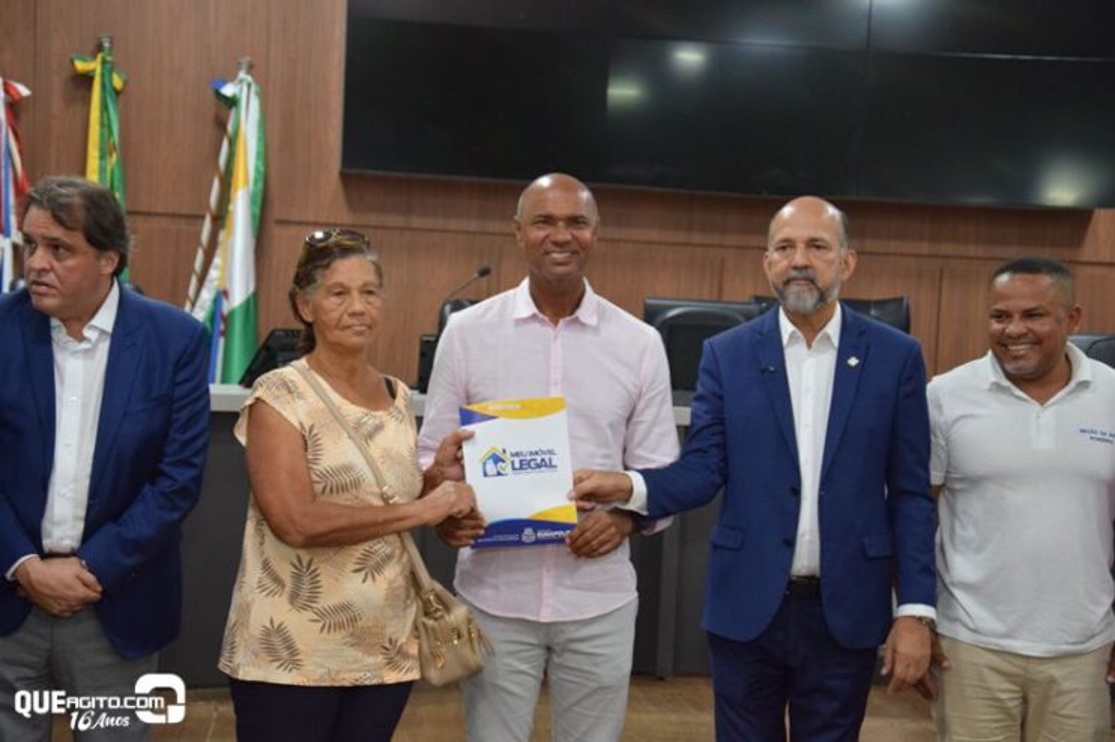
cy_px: 371
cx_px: 558
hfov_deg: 28.1
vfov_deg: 18.9
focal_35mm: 72
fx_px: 2229
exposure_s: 1/60
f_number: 4.8
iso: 1800
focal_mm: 48
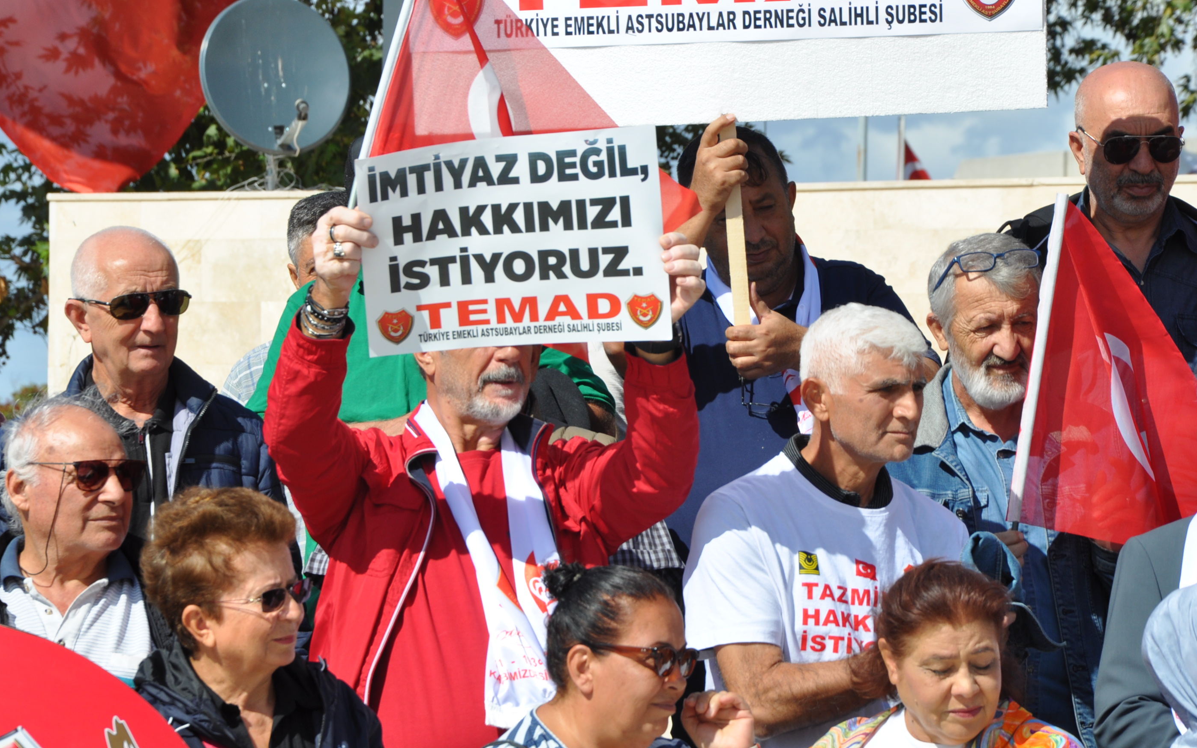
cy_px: 371
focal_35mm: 185
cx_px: 637
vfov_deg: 7.1
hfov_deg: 11.4
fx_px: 6022
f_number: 10
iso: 200
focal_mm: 105
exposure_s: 1/400
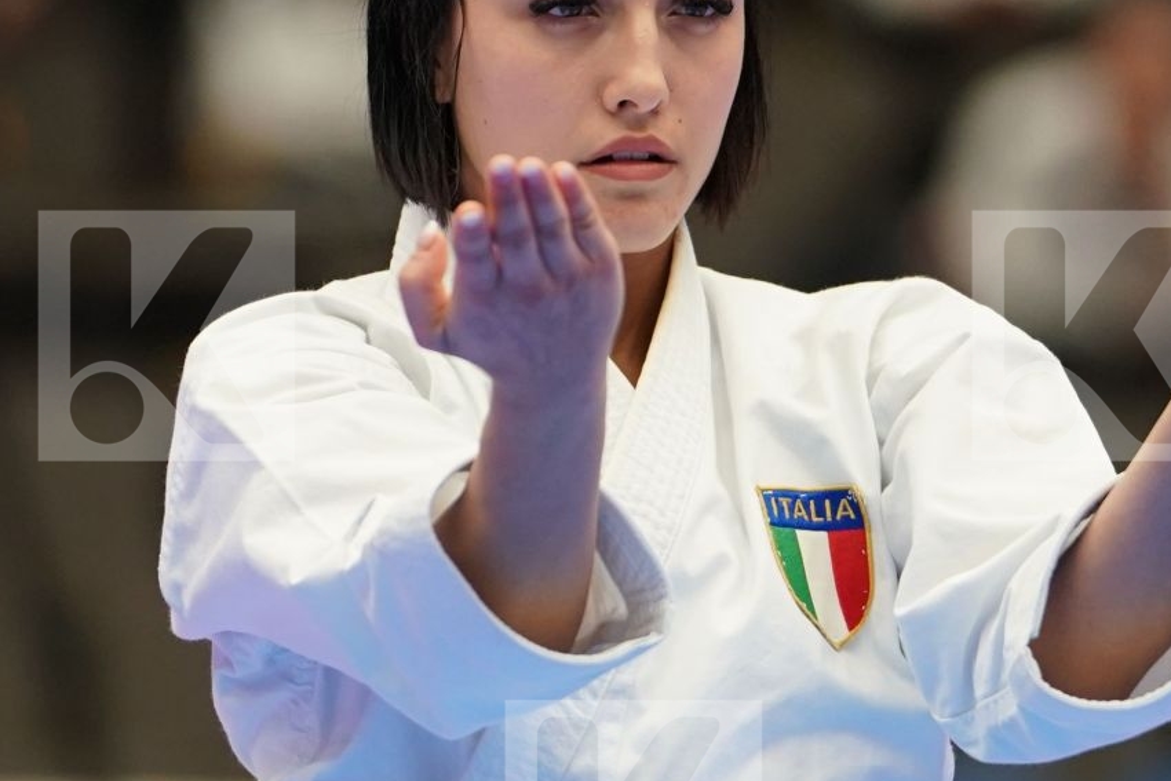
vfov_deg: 2.2
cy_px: 336
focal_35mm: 635
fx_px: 20657
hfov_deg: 3.2
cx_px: 634
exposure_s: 1/500
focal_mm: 200
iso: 1600
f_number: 2.8
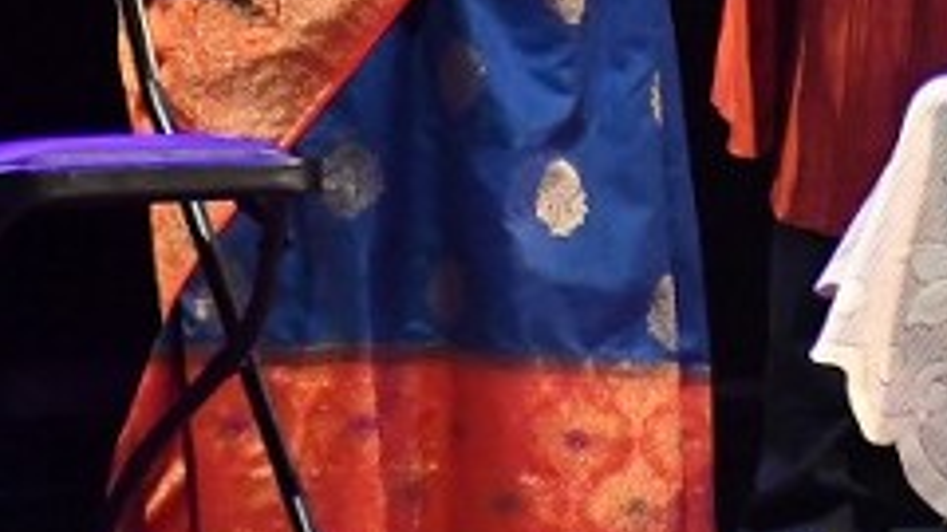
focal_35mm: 500
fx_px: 12555
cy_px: -522
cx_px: 1152
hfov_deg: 4.3
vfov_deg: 2.4
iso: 6400
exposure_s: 1/160
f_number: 5.6
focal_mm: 75
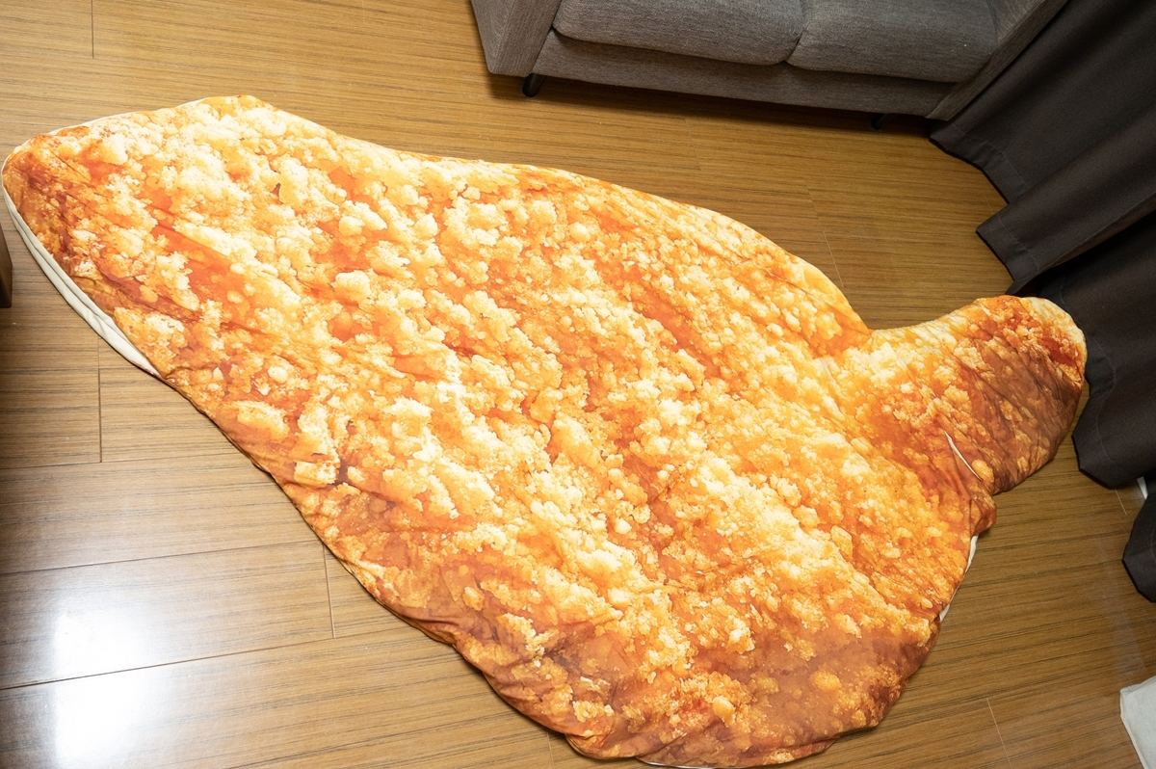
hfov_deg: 63.7
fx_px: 930
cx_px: 578
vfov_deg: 44.9
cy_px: 384
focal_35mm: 29
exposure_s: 1/30
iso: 3200
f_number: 5.6
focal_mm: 29
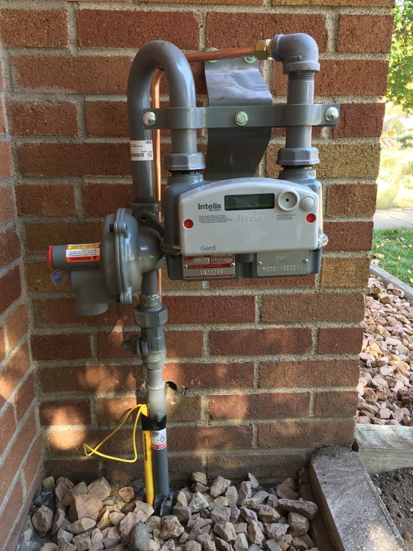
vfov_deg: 61.7
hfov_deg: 48.2
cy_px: 276
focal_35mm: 29
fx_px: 461
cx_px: 206
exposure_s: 1/40
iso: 32
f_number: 2.2
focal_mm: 4.15
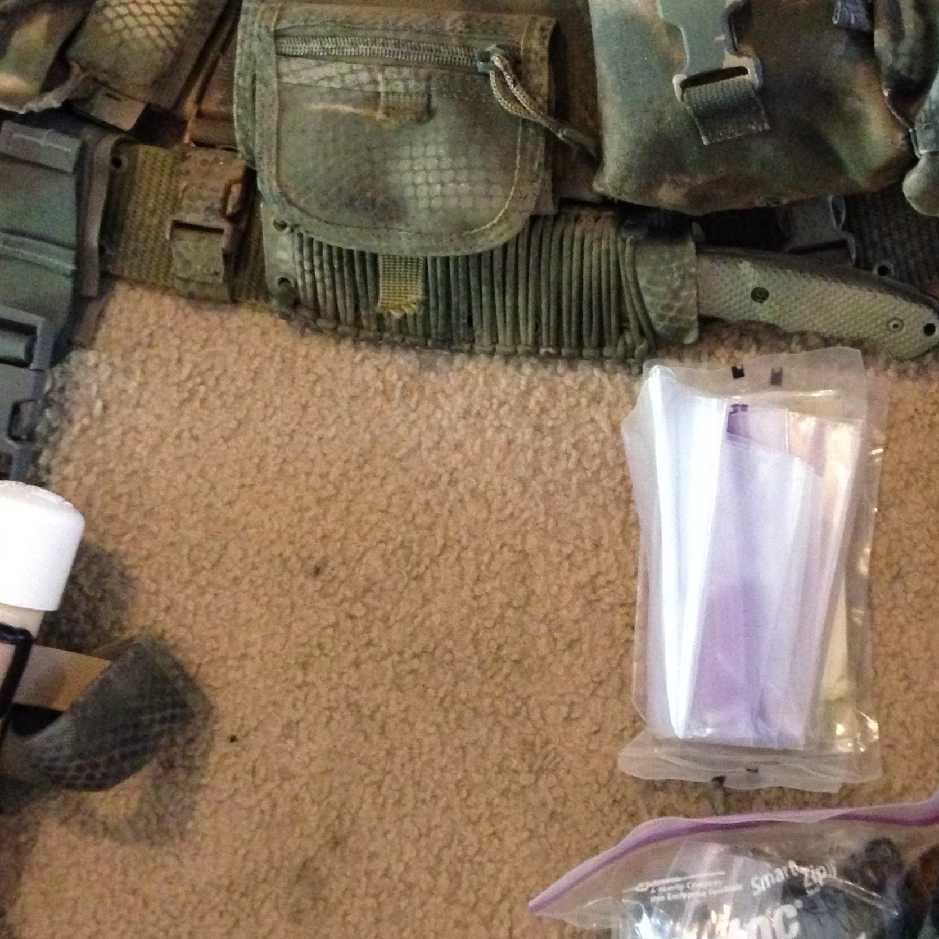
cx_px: 644
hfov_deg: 29.8
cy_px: 461
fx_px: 1749
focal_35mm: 57
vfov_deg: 30.0
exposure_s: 1/15
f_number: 2.4
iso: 640
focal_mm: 4.12
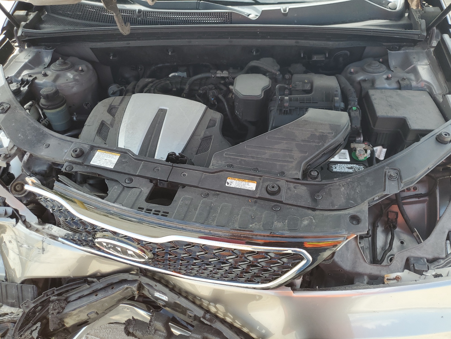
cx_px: 226
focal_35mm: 26
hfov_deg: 67.3
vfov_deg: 53.1
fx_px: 339
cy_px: 170
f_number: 1.5
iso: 50
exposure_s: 1/435
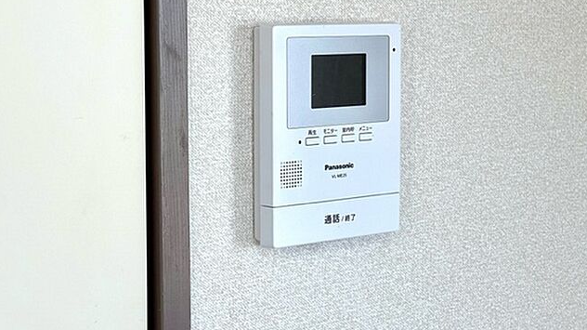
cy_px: 152
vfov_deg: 14.2
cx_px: 294
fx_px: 1323
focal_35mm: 85
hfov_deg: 25.0
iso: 40
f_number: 2.8
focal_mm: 9
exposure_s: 1/99
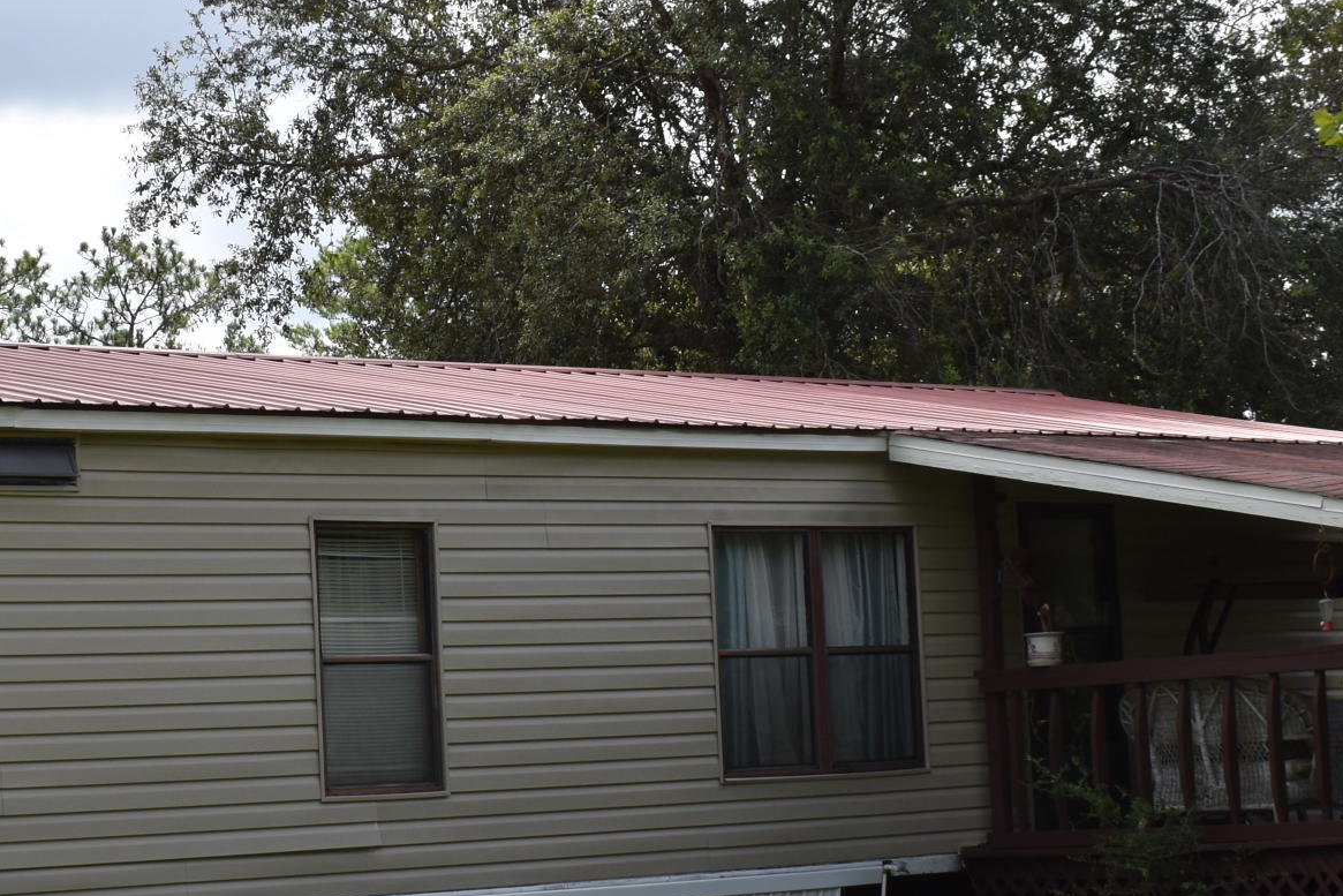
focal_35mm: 104
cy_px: 521
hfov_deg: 19.5
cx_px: 382
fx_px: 3891
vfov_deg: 13.1
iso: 100
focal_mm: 27
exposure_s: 1/200
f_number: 10
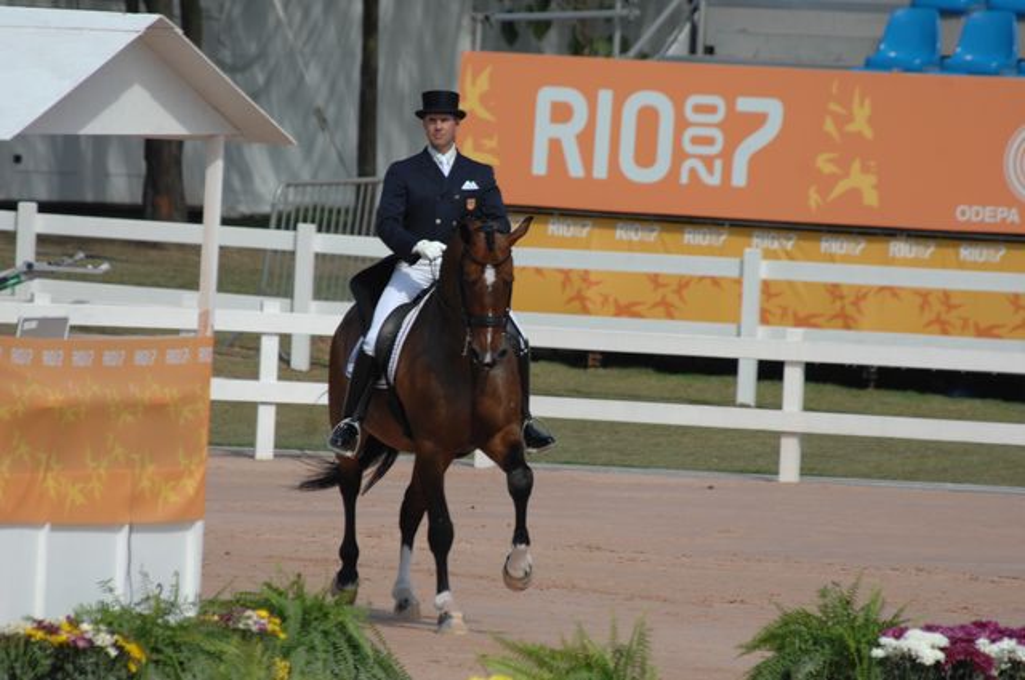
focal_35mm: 600
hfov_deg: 3.4
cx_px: 512
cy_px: 340
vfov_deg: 2.3
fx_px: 17061
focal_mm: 400
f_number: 6
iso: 200
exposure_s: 1/800
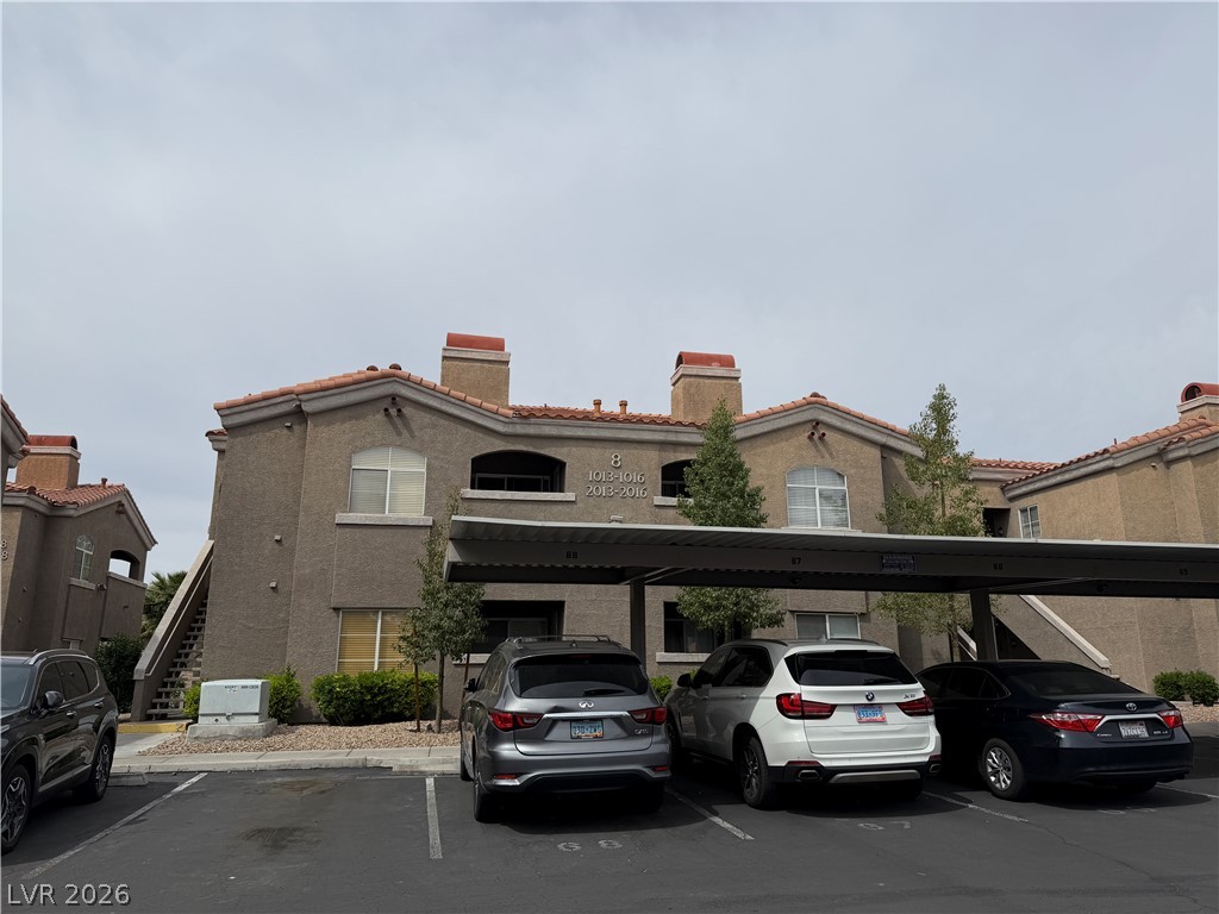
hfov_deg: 71.6
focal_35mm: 24
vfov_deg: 56.8
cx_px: 610
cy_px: 457
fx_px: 845
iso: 80
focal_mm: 6.76
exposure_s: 1/10309
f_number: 1.78
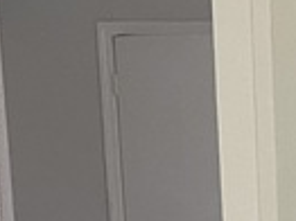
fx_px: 1529
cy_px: 515
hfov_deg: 10.6
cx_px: 479
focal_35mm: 179
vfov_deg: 7.7
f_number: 1.6
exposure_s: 1/60
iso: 160
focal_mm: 4.2
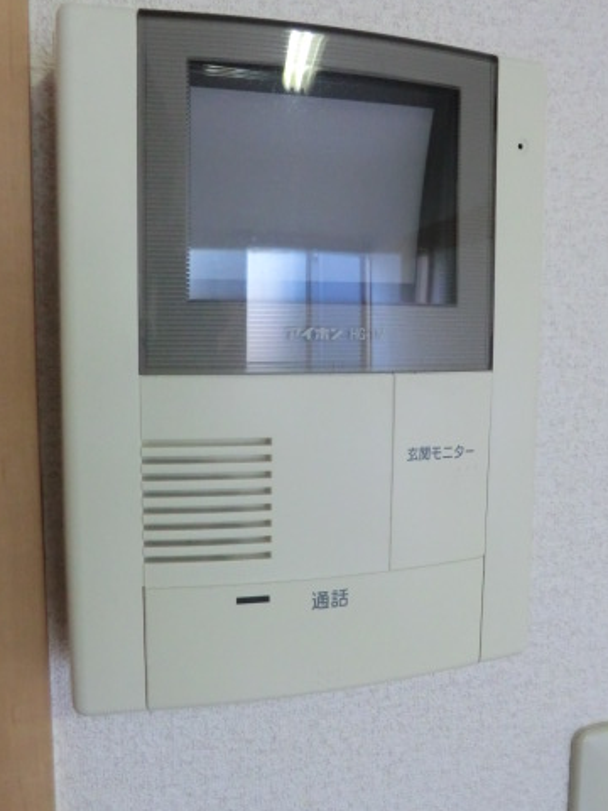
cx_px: 318
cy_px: 409
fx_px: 749
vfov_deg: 56.8
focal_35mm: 32
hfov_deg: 44.1
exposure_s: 1/60
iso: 500
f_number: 3.2
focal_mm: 4.3
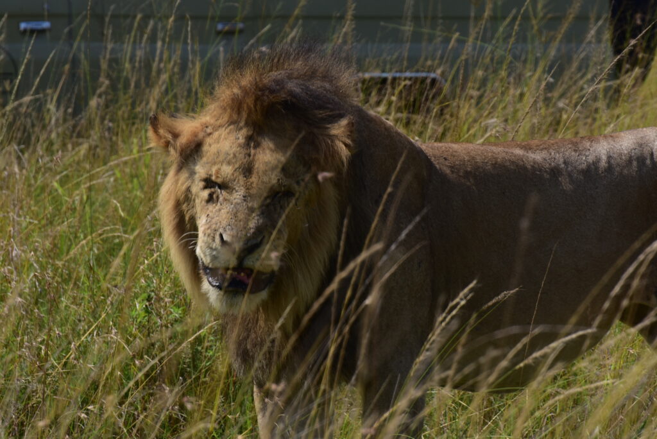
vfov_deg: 3.1
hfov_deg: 4.6
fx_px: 8217
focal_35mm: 450
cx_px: 328
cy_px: 220
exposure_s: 1/100
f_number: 11
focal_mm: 300
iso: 200
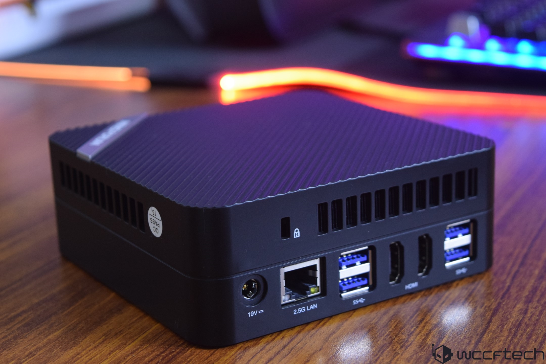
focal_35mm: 78
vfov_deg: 17.5
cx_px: 273
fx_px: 1183
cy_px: 182
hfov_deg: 26.0
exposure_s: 1/10
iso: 1600
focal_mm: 52
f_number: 5.6
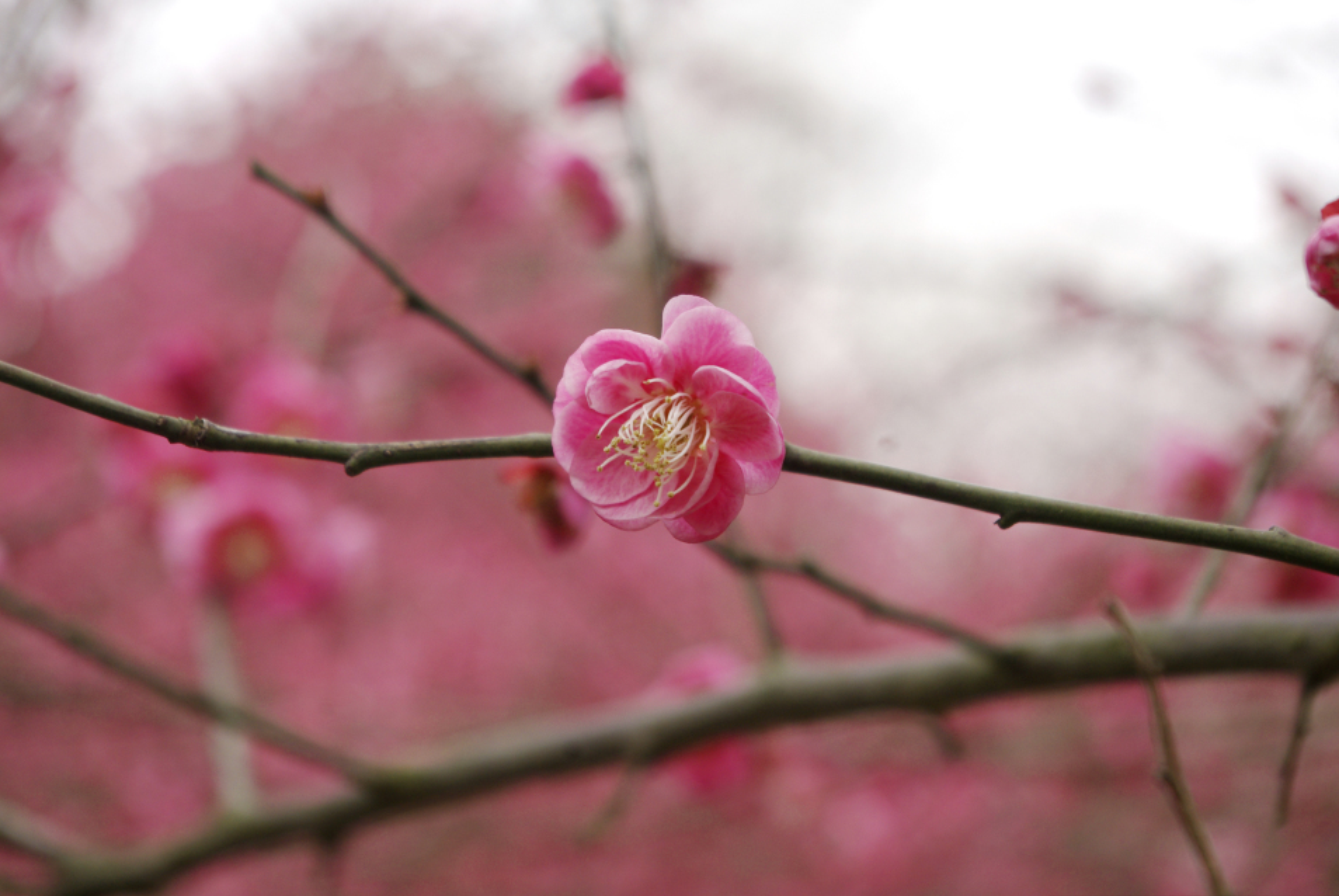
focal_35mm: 88
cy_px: 457
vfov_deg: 15.6
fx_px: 3276
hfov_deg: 23.1
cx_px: 664
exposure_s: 1/80
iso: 100
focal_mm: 55
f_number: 8
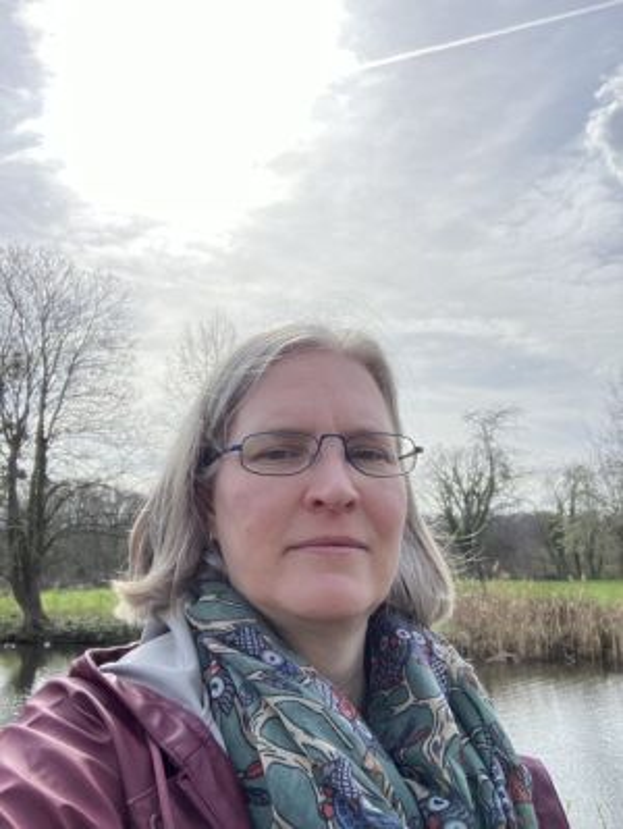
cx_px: 312
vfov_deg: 56.8
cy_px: 414
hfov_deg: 44.2
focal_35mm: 32
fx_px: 767
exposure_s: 1/758
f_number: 2.2
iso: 20
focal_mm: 2.87
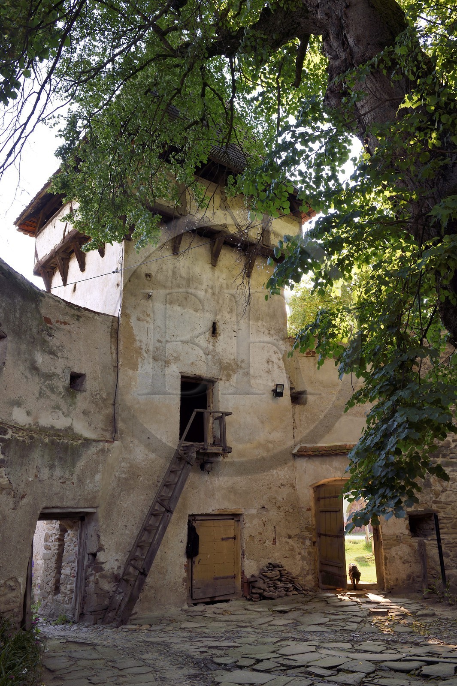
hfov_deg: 42.3
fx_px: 591
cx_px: 228
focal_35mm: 31
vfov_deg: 60.3
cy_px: 343
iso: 200
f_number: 8
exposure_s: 1/60
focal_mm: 31
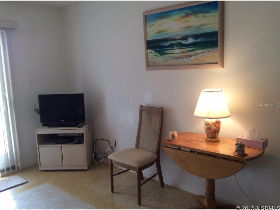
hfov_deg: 56.8
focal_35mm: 32
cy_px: 105
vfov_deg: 44.2
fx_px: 259
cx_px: 140
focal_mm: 3.3
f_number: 2.4
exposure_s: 1/24
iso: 32
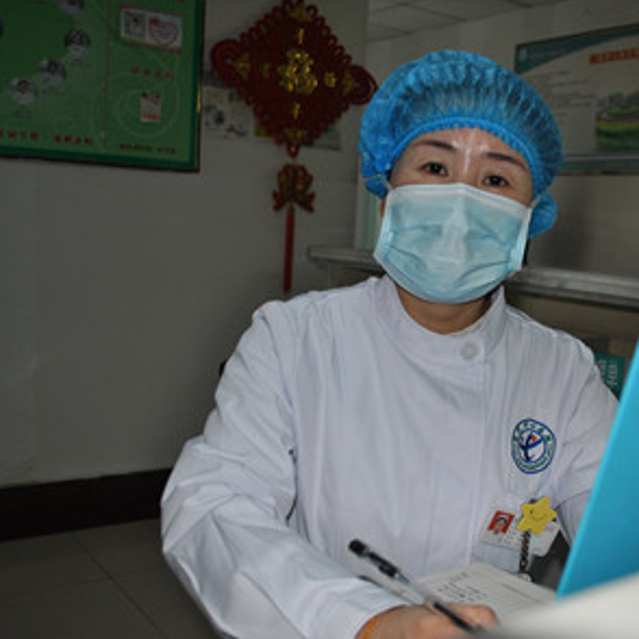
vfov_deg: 39.2
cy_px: 318
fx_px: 898
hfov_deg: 38.5
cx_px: 452
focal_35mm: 43
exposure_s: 1/60
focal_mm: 22
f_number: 3.8
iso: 200
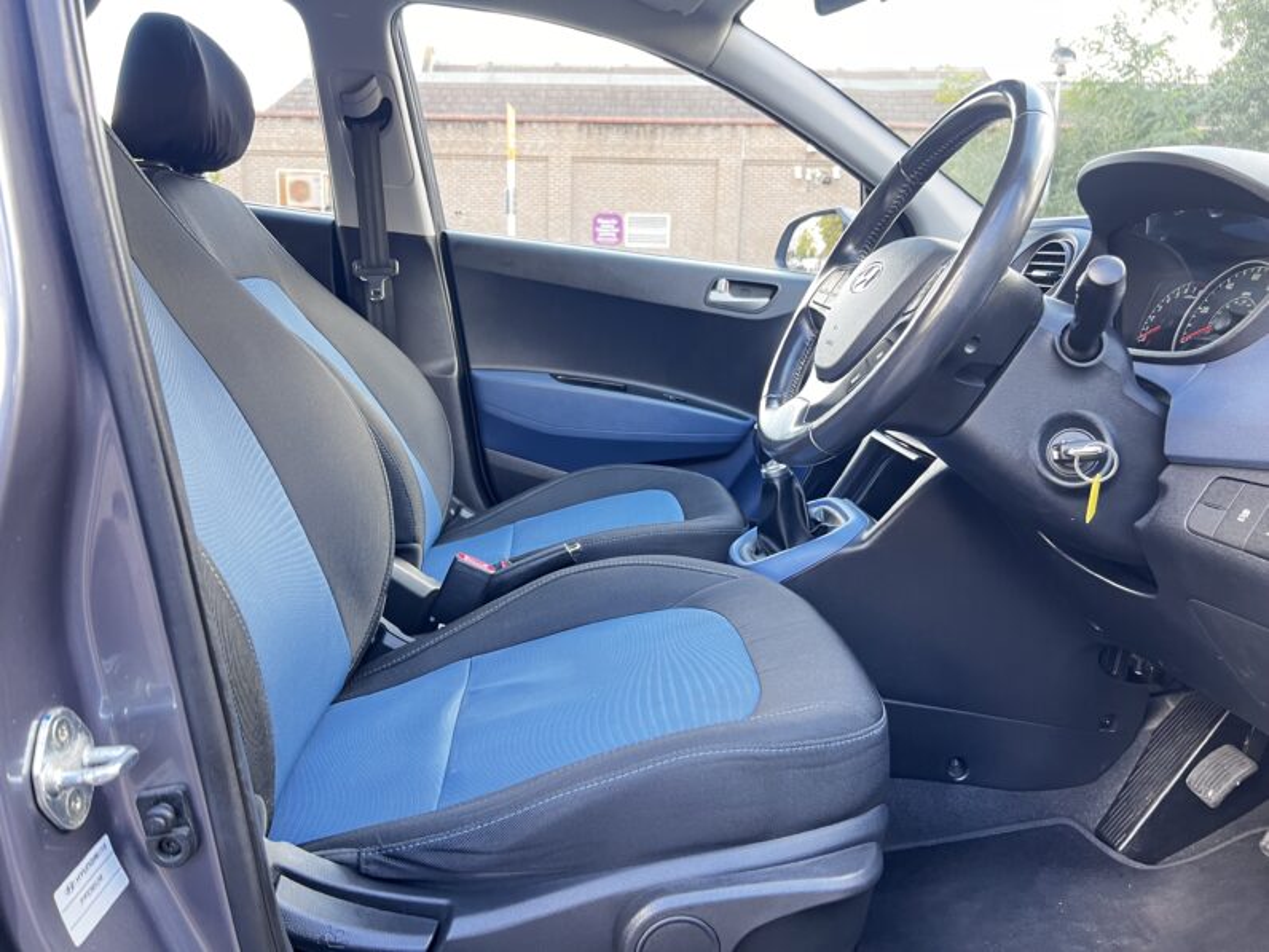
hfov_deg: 67.3
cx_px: 634
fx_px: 953
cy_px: 476
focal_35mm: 26
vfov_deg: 53.1
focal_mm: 5.7
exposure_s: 1/60
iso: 125
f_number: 1.5
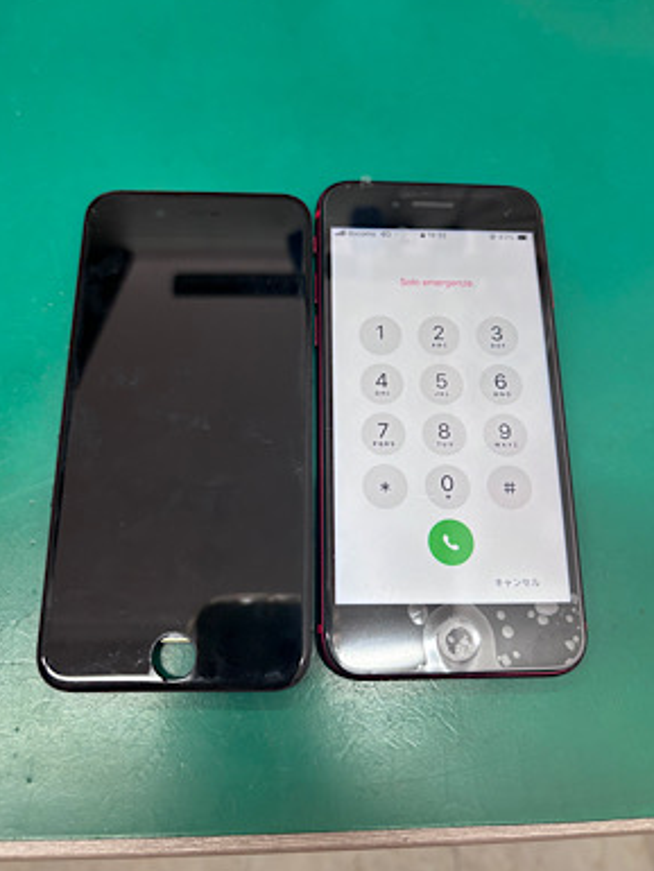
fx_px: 680
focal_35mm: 27
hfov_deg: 51.4
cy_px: 421
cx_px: 333
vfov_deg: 65.3
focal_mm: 5.96
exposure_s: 1/100
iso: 80
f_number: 1.6
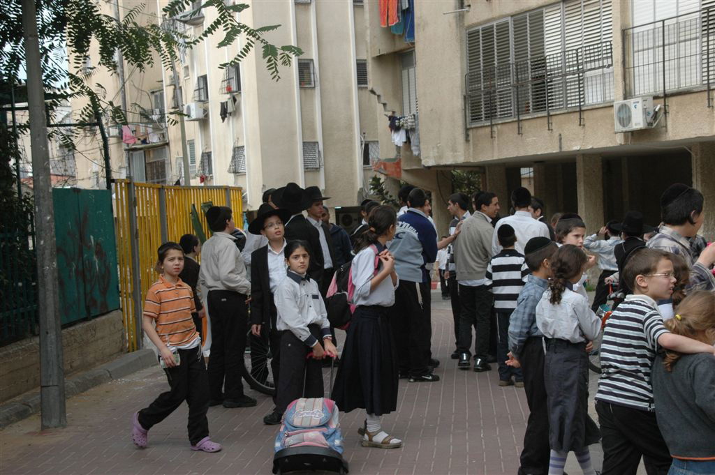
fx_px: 1191
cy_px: 238
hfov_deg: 33.4
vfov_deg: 22.6
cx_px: 358
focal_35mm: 60
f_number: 9
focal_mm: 40
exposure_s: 1/250
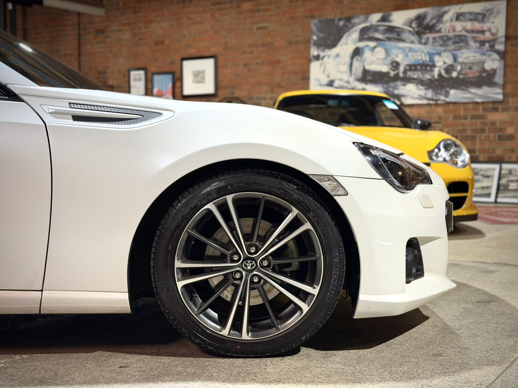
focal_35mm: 48
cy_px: 194
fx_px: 718
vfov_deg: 30.3
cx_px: 259
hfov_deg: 39.7
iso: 200
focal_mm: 6.76
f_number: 1.78
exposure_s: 1/50
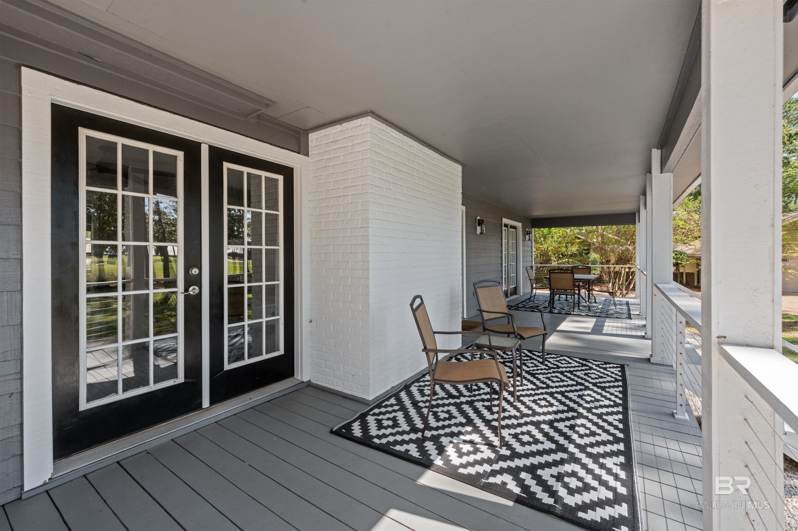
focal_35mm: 14
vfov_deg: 81.1
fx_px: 310
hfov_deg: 104.3
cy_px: 266
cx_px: 399
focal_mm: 14
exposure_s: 1/60
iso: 125
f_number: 10
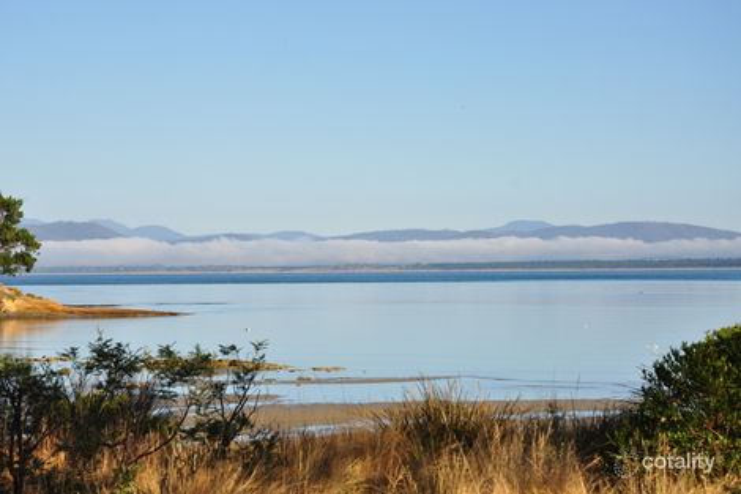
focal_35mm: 99
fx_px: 2037
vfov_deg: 13.8
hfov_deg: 20.6
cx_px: 370
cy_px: 247
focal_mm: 66
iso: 200
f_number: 10
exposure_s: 1/320
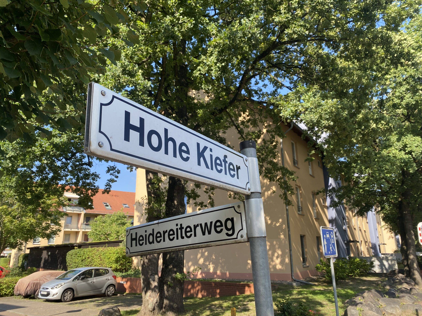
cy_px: 158
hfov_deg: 67.3
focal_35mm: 26
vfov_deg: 53.1
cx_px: 211
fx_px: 317
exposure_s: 1/728
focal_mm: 4.25
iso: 32
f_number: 1.8
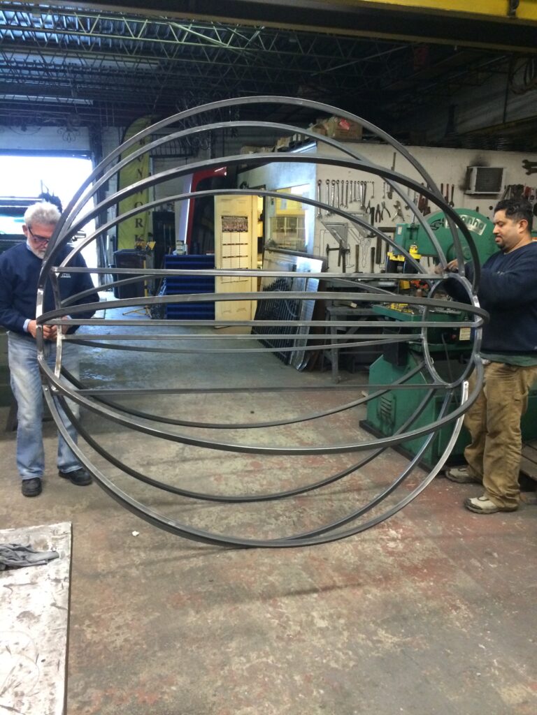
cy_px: 358
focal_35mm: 29
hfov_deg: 48.2
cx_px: 268
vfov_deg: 61.7
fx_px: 600
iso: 320
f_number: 2.2
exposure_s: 1/24
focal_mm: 4.15
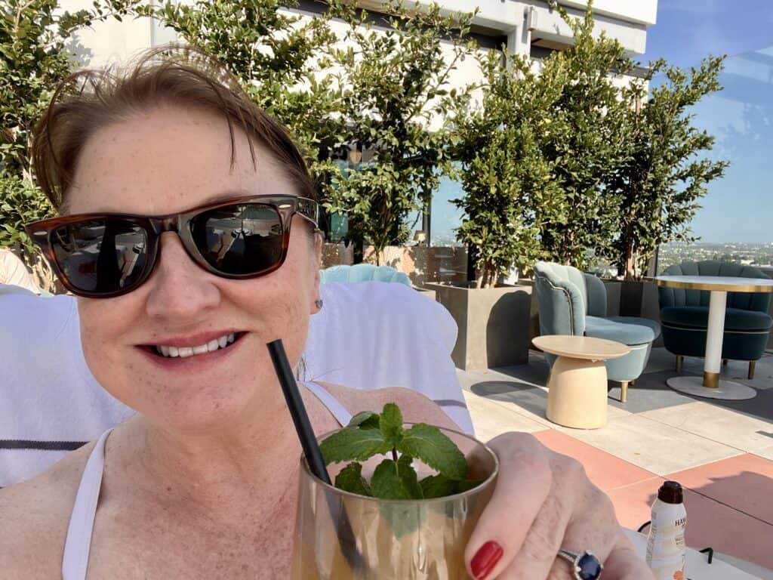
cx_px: 386
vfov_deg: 58.9
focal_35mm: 23
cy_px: 290
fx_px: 514
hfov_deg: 73.9
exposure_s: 1/349
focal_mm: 2.71
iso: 32
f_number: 2.2
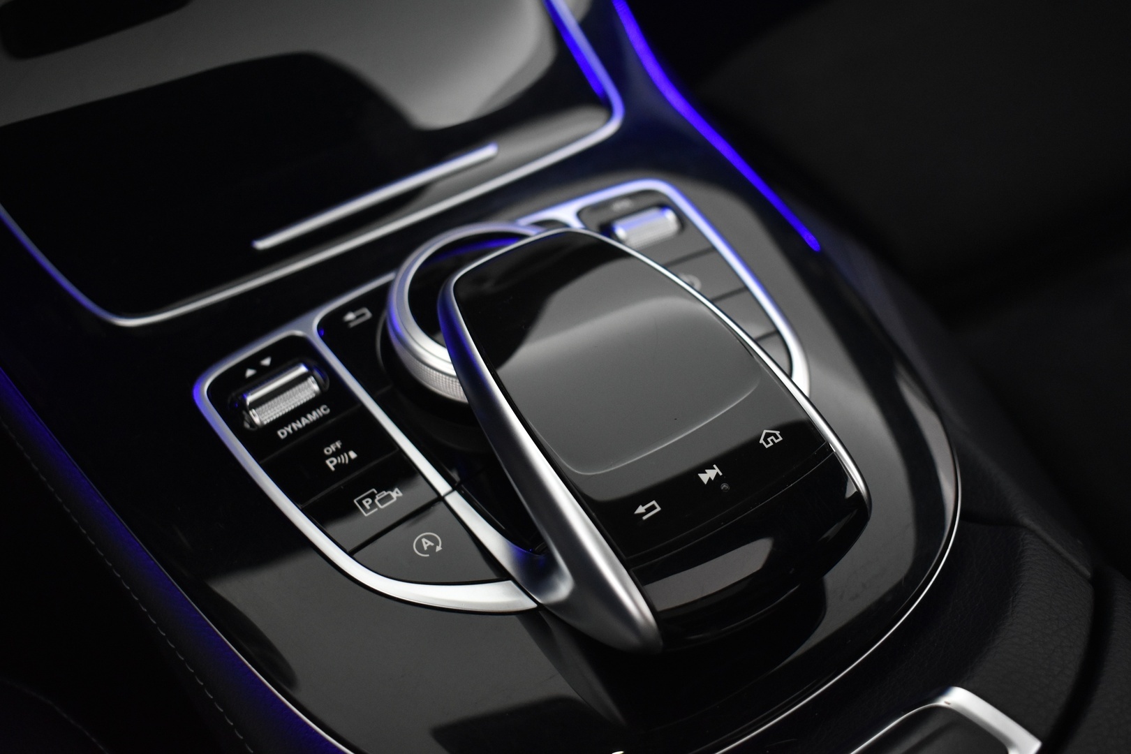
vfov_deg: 34.2
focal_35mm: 39
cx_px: 566
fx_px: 1225
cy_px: 377
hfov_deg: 49.6
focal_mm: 26
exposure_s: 1/40
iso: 1800
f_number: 4
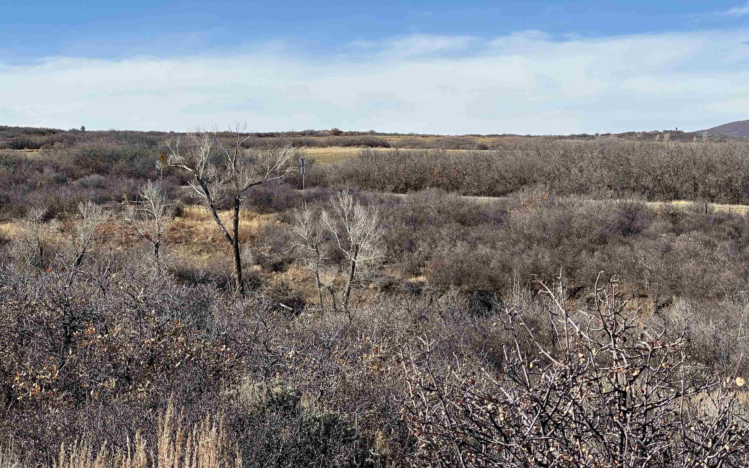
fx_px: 1674
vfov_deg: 15.9
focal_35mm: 82
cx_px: 373
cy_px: 193
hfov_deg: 25.2
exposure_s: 1/791
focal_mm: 9
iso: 32
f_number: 2.8
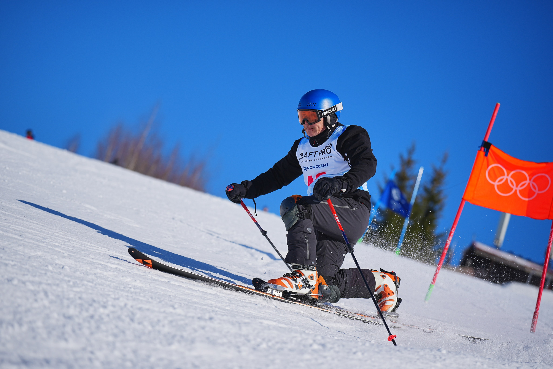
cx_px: 276
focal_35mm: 104
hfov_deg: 19.6
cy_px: 184
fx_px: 1598
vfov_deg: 13.2
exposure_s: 1/5000
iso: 100
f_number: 2.8
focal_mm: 104
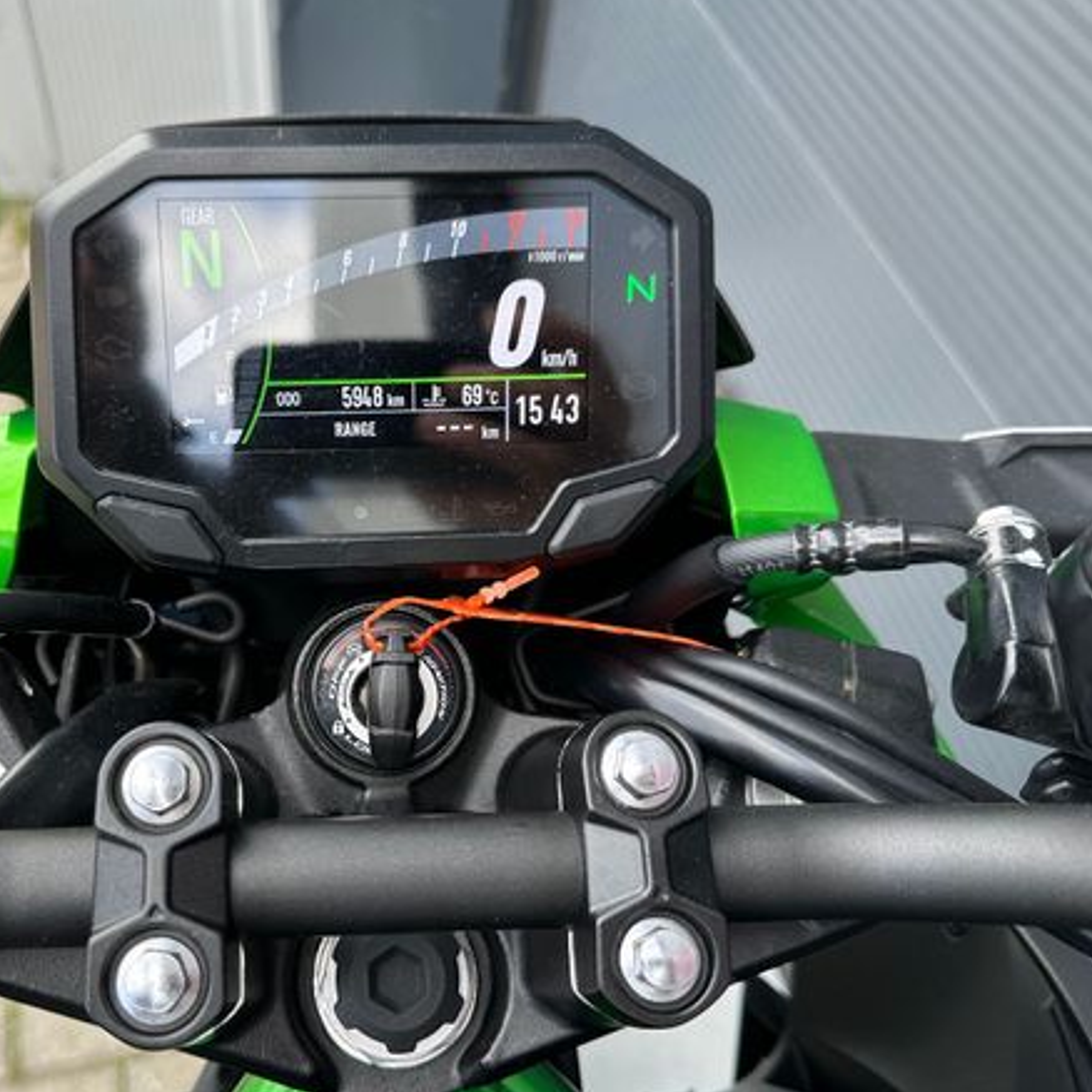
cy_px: 578
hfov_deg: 51.7
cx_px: 374
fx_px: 1106
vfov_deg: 52.5
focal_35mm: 31
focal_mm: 6.86
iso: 80
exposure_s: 1/386
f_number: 1.78
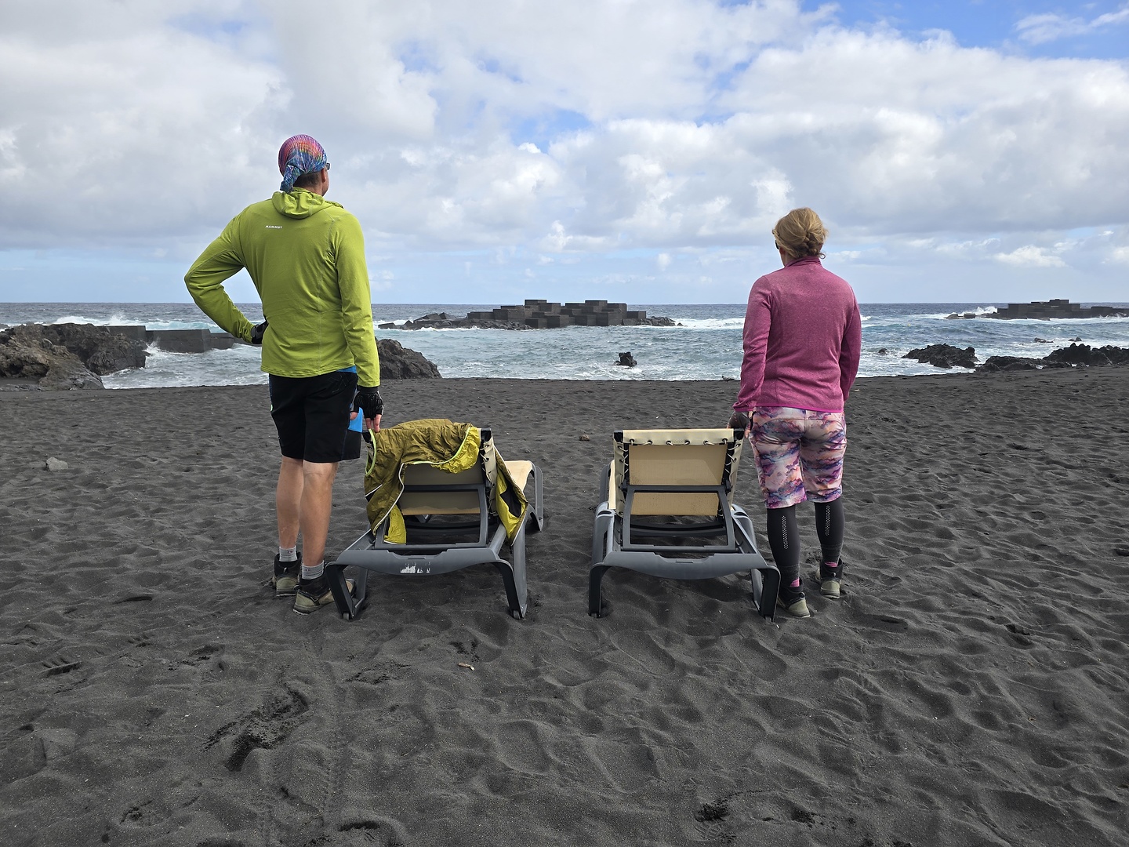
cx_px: 564
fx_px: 750
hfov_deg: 73.9
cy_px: 424
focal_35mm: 23
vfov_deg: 58.9
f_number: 1.7
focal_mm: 6.3
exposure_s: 1/484
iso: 12
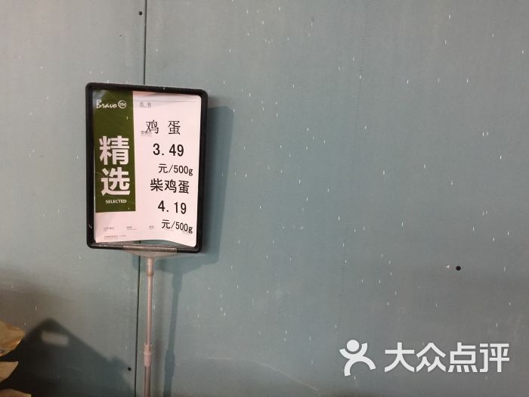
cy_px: 198
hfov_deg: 61.7
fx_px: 443
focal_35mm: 29
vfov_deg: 48.2
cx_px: 264
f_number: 2.2
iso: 80
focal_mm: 4.15
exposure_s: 1/17
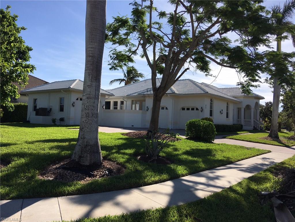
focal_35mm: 29
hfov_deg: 61.7
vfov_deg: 48.2
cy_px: 111
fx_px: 247
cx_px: 148
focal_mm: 4.15
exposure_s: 1/2198
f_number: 2.2
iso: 25
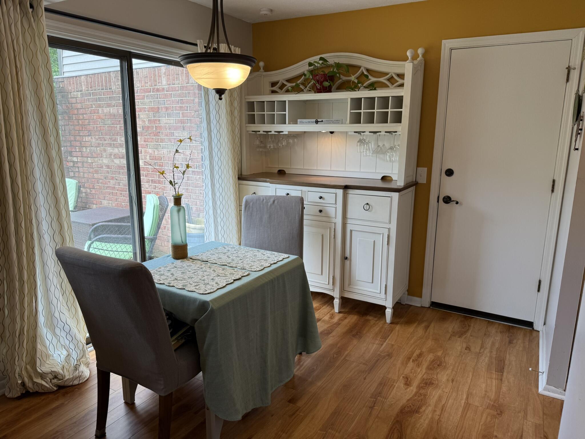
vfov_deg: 56.8
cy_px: 220
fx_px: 406
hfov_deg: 71.6
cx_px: 292
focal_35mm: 24
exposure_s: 1/124
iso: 64
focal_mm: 6.76
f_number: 1.78
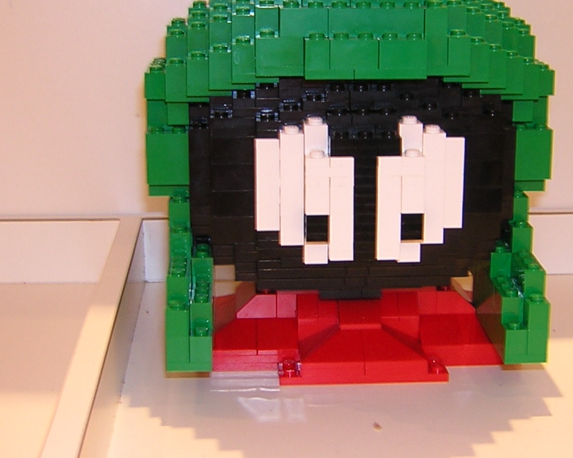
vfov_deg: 23.0
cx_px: 338
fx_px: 1119
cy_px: 157
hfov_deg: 28.7
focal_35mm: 66
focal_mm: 4.7
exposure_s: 1/30
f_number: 2.6
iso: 100
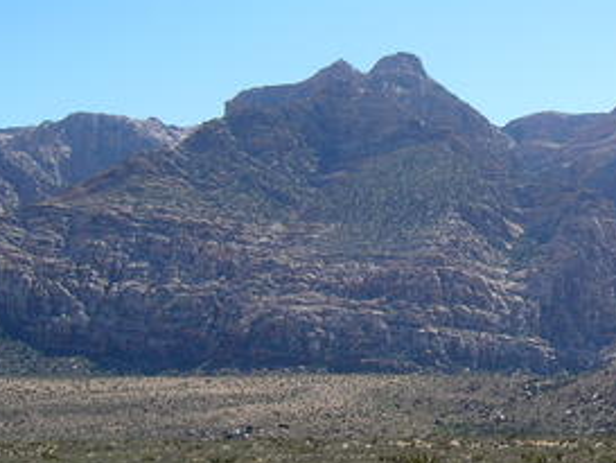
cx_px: 578
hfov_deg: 23.1
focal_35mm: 82
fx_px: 1460
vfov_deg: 18.0
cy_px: 278
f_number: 8
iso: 50
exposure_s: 1/160
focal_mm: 5.8
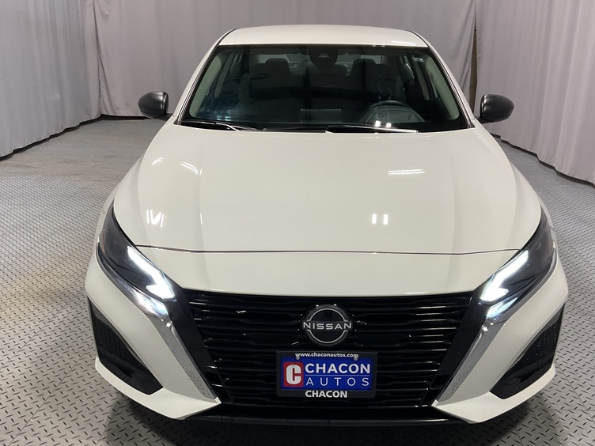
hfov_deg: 50.1
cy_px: 250
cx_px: 307
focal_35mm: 37
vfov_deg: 38.6
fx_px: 636
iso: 40
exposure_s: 1/100
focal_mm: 3
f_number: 1.8
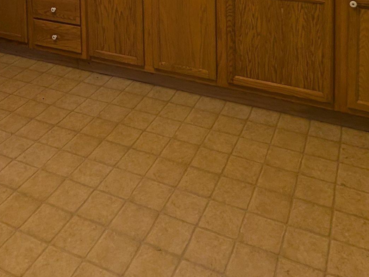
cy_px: -103
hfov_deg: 48.6
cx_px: 145
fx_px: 405
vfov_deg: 28.9
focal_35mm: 38
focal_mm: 1.95
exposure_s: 1/92.4
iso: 102
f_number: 2.2
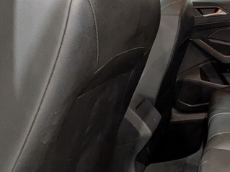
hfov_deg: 33.1
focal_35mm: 45
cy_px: 78
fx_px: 299
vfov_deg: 32.1
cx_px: 286
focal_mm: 1.83
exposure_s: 1/24
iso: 94
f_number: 2.2
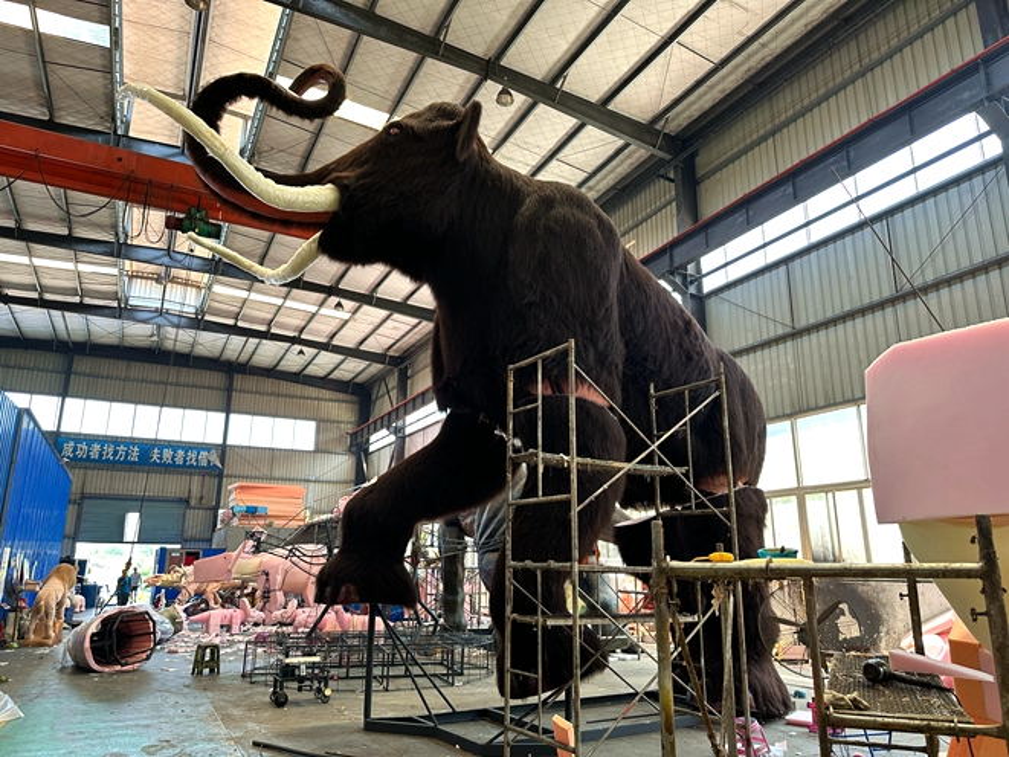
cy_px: 378
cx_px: 504
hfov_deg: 71.6
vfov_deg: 56.8
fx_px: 700
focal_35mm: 24
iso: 100
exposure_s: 1/121
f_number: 1.78
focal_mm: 6.86
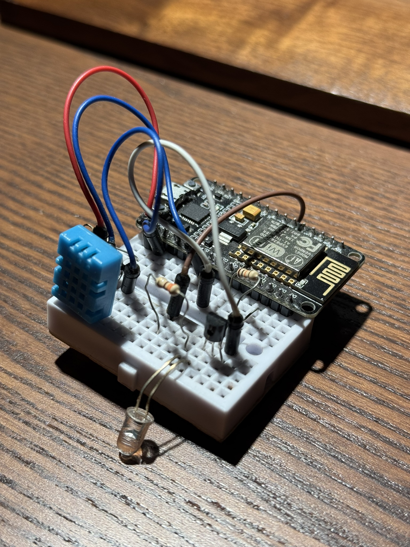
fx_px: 758
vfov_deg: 39.7
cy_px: 274
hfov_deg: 30.3
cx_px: 205
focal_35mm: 48
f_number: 1.78
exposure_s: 1/60
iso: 64
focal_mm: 6.76
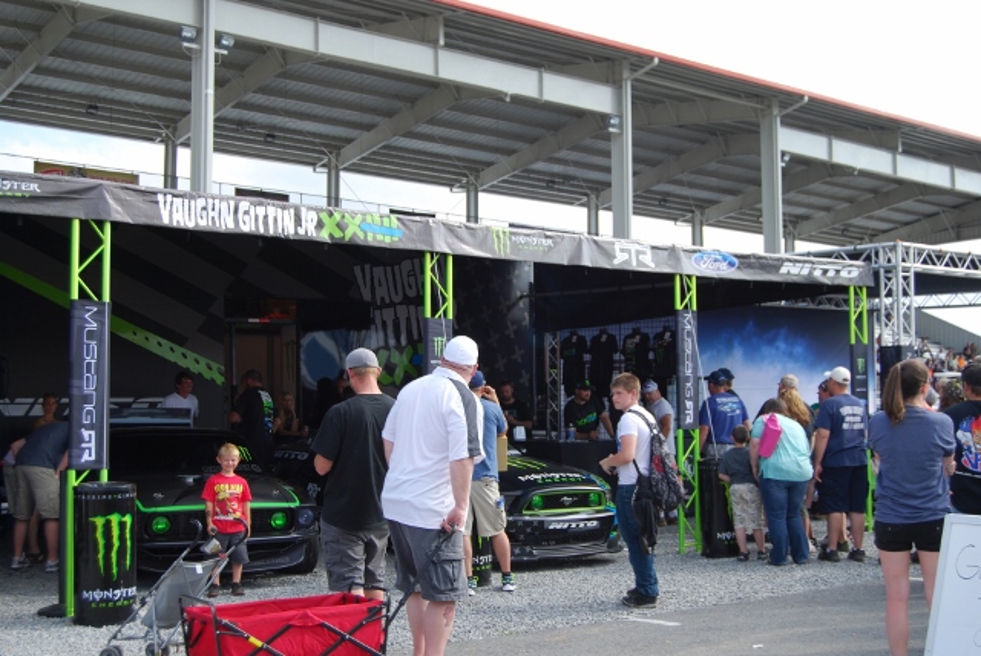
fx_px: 1391
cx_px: 490
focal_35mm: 51
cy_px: 328
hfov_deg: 38.8
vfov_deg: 26.5
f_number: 5.6
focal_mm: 34
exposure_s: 1/125
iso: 100
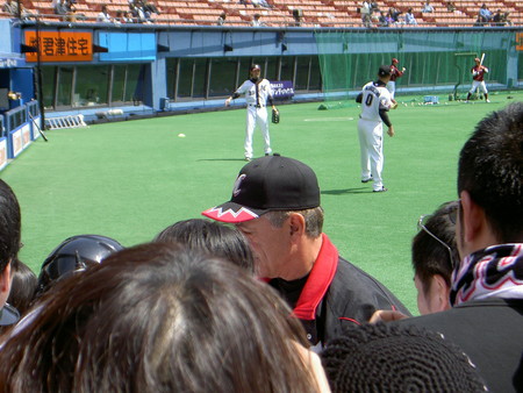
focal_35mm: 89
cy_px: 196
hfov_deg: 22.0
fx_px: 1345
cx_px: 262
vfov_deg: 16.6
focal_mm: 14.7
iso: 50
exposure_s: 1/250
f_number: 4.6
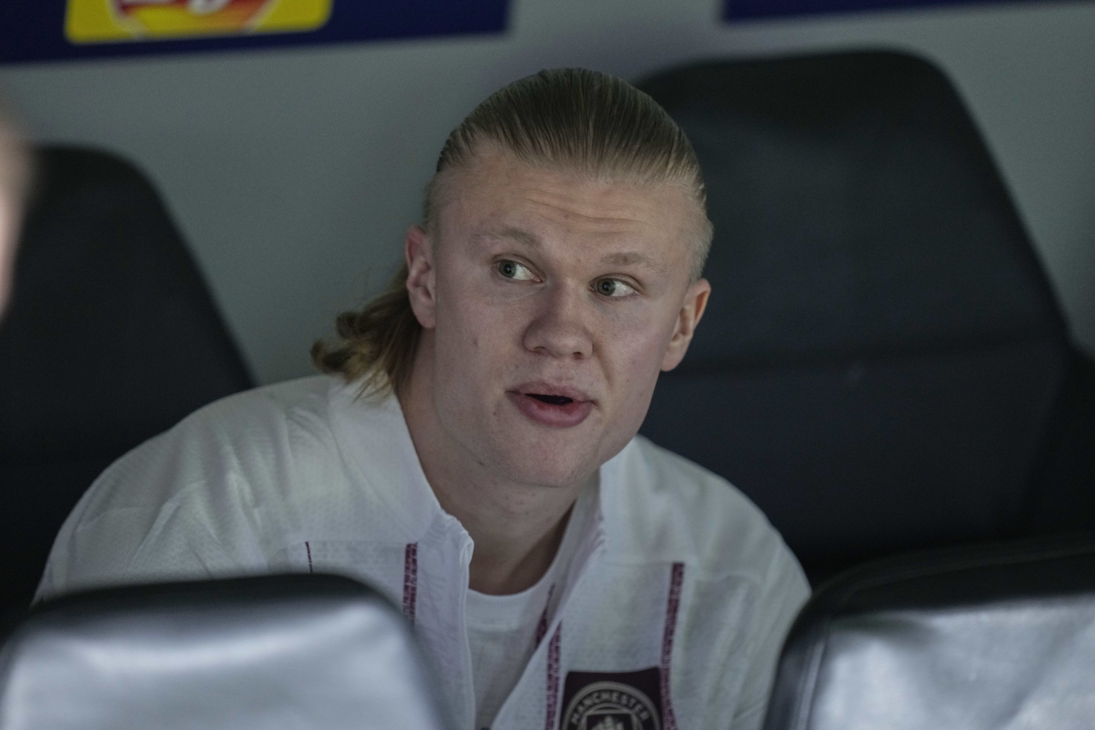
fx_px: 12166
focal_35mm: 400
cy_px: 365
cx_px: 548
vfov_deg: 3.4
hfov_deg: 5.2
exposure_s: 1/125
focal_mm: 400
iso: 2500
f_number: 2.8
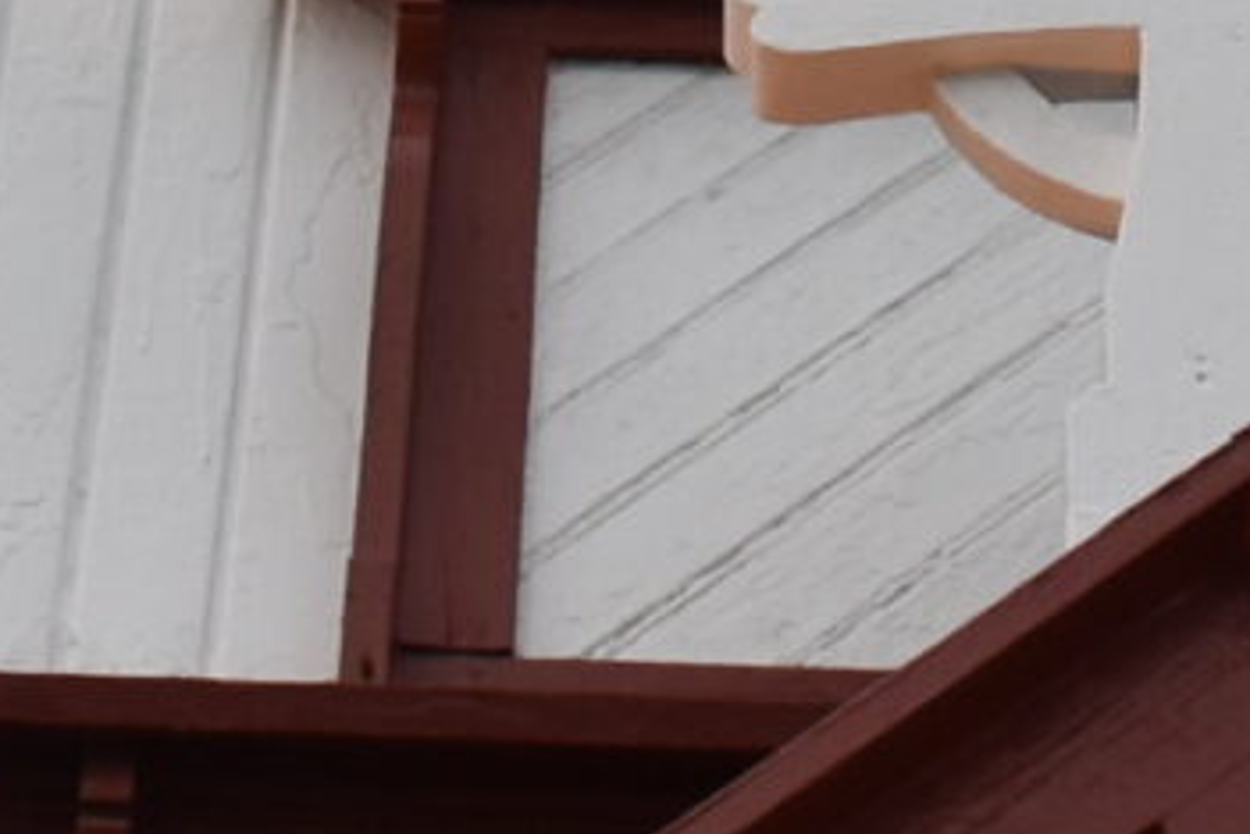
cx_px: 1150
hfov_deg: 10.4
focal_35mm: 197
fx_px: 6840
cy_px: -1044
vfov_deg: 6.7
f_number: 4.5
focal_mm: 18
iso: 400
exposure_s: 1/80
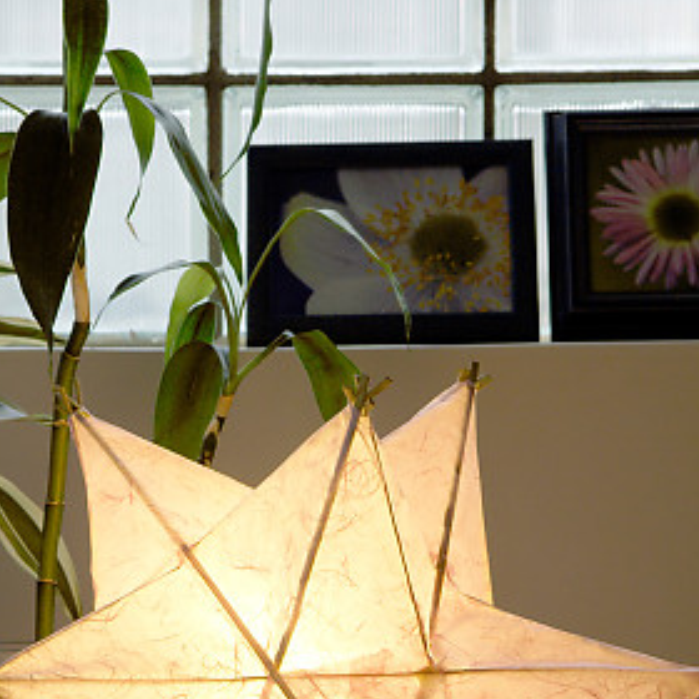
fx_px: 3425
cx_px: 278
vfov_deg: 11.6
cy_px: 521
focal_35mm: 150
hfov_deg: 11.6
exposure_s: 1/50
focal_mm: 55
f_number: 8
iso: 100
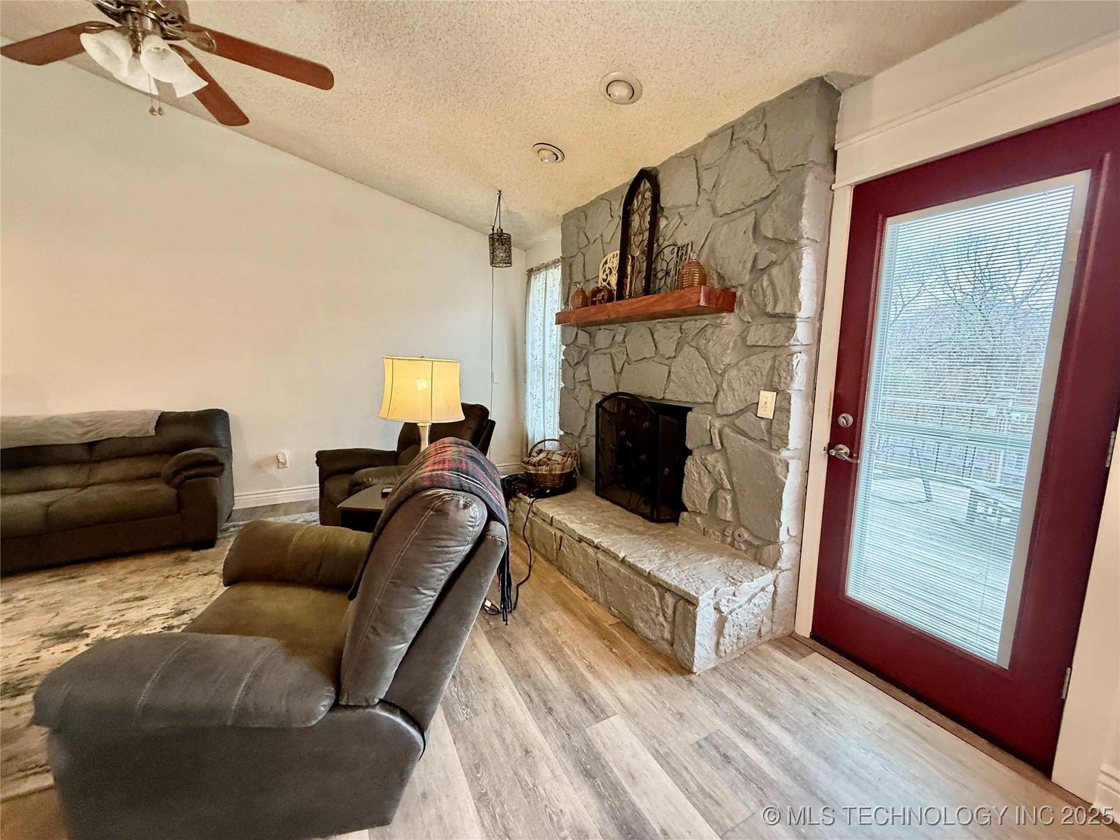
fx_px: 453
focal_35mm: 14
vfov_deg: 85.7
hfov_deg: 102.1
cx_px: 560
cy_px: 420
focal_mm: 2.22
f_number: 2.2
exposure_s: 1/60
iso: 500
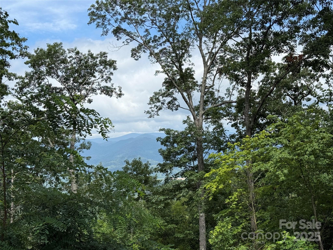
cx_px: 166
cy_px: 125
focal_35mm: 48
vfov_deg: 30.3
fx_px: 462
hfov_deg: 39.7
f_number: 1.78
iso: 64
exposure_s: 1/4329
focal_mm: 6.76
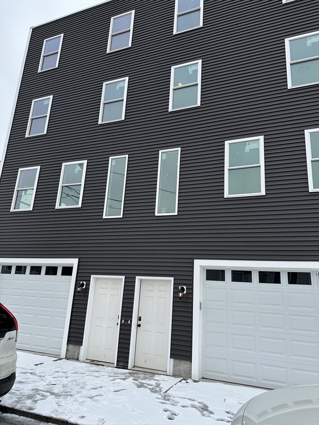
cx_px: 160
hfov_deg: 56.8
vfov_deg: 71.6
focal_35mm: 24
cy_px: 212
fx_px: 295
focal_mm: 6.86
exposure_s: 1/2591
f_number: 1.78
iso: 80
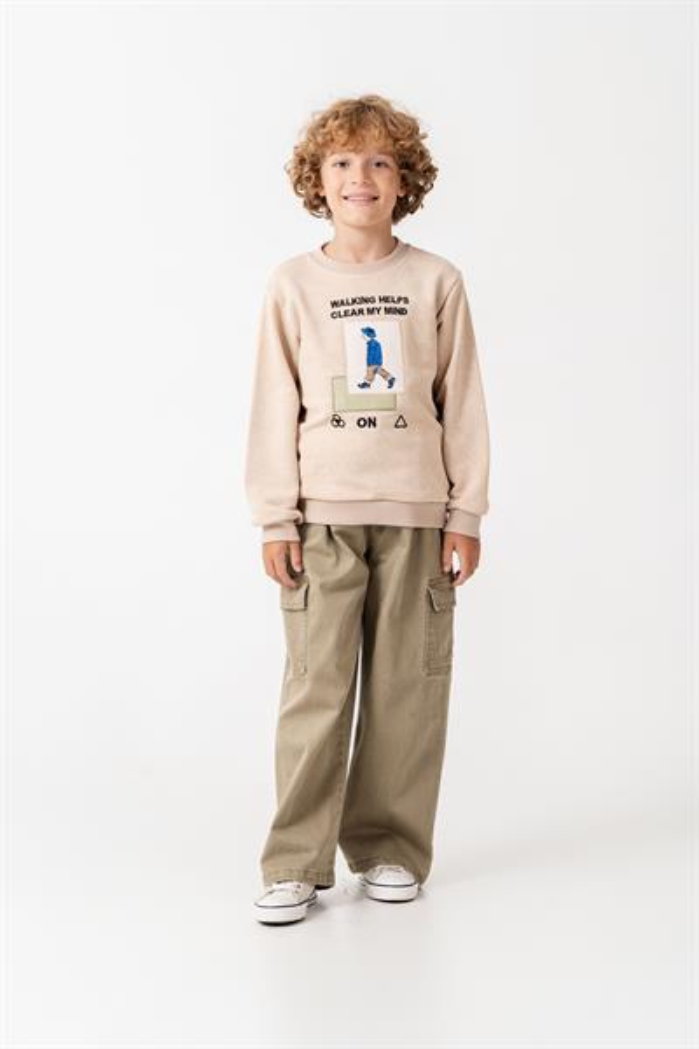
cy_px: 524
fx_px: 2446
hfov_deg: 16.3
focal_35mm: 84
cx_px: 350
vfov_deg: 24.2
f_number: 7.1
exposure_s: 1/125
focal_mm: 84
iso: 160
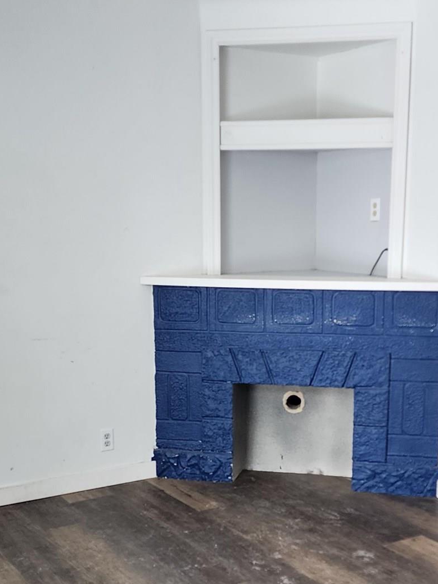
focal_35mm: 51
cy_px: 400
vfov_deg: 37.0
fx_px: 861
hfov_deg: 28.5
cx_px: 250
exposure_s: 1/180
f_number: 1.8
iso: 125
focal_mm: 6.4
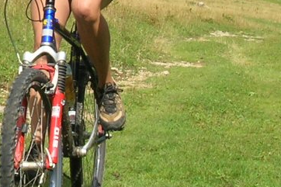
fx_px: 1256
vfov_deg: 8.5
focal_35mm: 161
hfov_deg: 12.6
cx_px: -7
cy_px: 9
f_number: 5.2
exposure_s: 1/318
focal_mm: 7
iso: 50
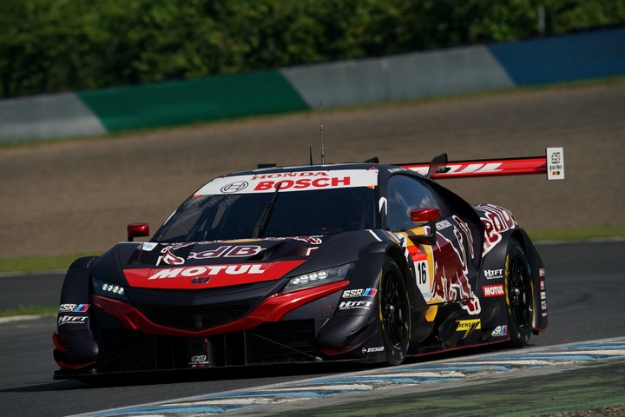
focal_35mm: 478
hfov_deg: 4.3
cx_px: 312
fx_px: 8298
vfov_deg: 2.9
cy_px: 208
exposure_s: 1/1000
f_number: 9
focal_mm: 478
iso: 200
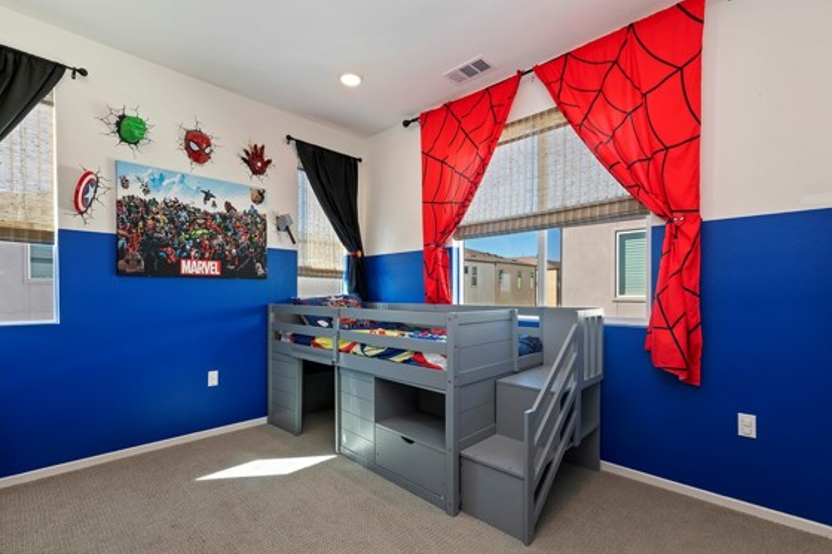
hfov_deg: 96.8
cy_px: 304
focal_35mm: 16
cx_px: 419
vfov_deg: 73.5
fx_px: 370
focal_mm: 14
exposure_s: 1/20
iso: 500
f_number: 10
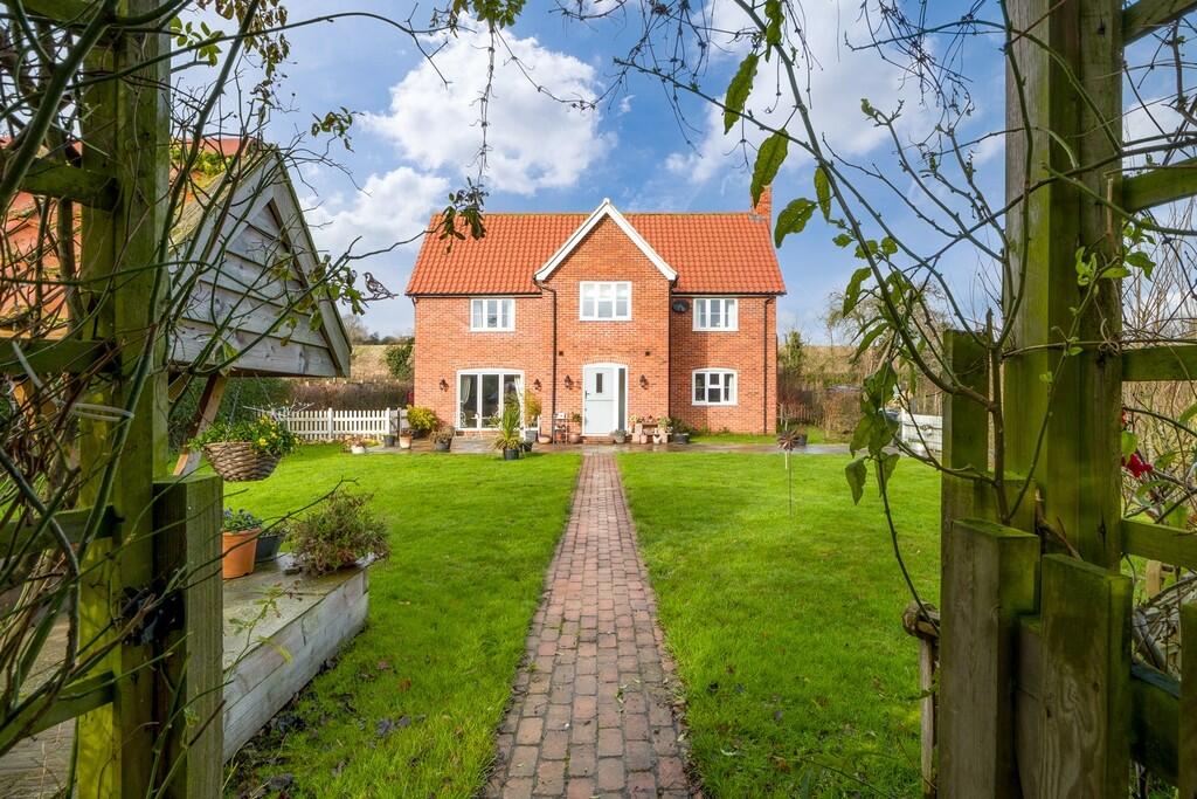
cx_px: 598
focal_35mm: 18
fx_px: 599
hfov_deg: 90.0
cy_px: 400
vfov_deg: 67.4
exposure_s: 1/125
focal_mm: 12.3
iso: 160
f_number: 9
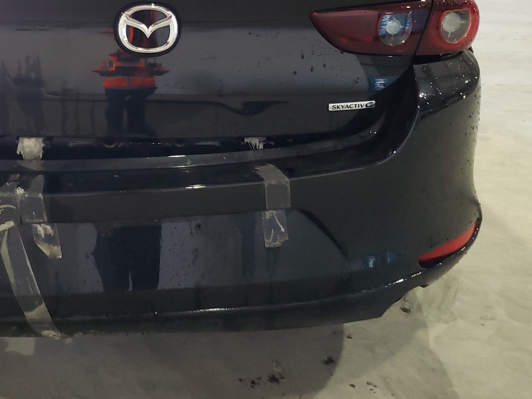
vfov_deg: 30.5
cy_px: 112
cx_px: 128
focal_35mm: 47
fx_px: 722
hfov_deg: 39.3
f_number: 1.5
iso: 248
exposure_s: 1/40
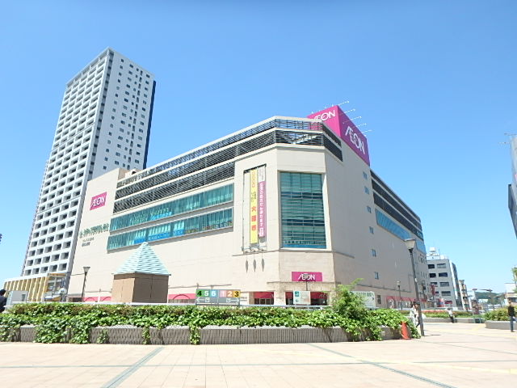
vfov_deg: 63.4
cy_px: 194
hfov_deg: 79.0
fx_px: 314
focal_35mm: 21
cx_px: 258
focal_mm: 3.7
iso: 125
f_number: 3.5
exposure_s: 1/640
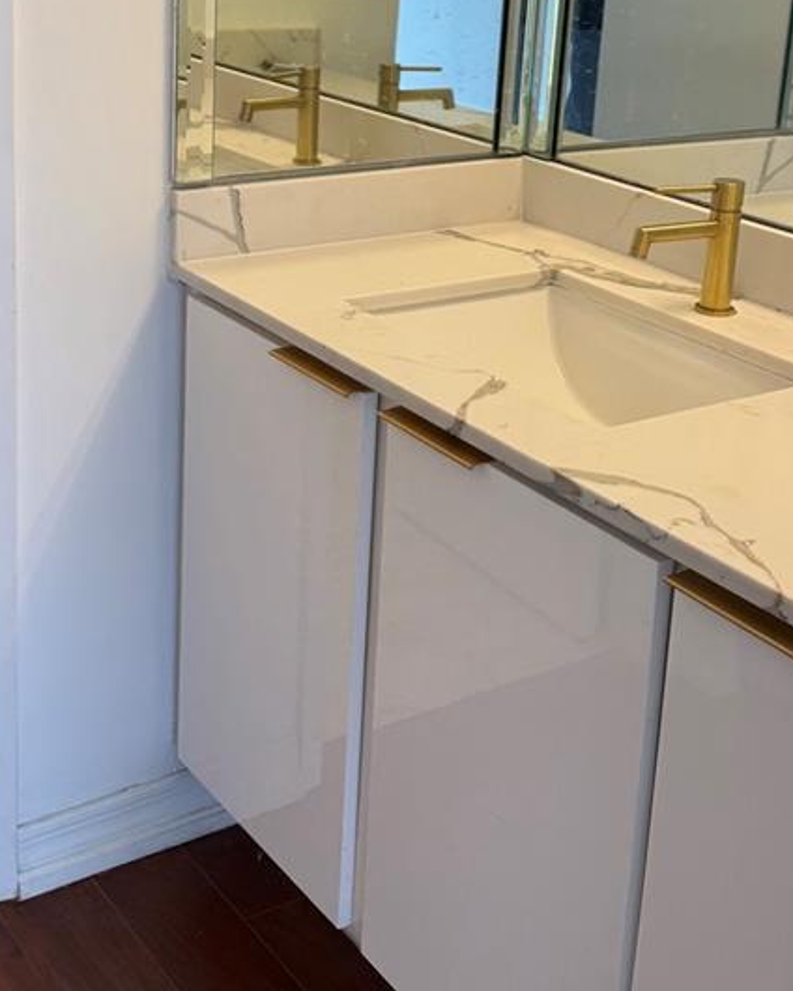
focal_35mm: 53
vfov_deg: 34.7
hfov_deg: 28.6
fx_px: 1555
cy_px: 258
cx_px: 374
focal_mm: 6.76
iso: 125
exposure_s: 1/120
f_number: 1.78
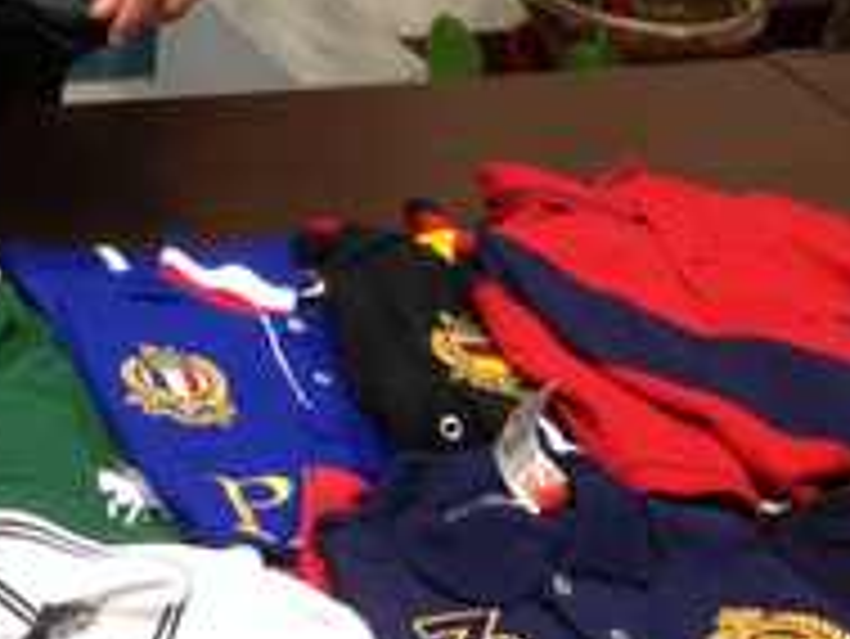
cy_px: -302
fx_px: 2727
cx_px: -450
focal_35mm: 111
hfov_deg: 16.1
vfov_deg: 12.7
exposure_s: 1/20
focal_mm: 4.28
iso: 125
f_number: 2.4
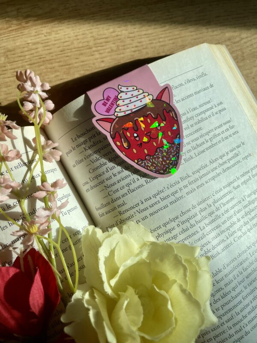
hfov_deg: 53.1
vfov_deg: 67.3
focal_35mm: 26
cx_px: 128
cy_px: 172
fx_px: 257
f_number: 1.6
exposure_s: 1/2747
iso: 32
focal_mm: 4.2
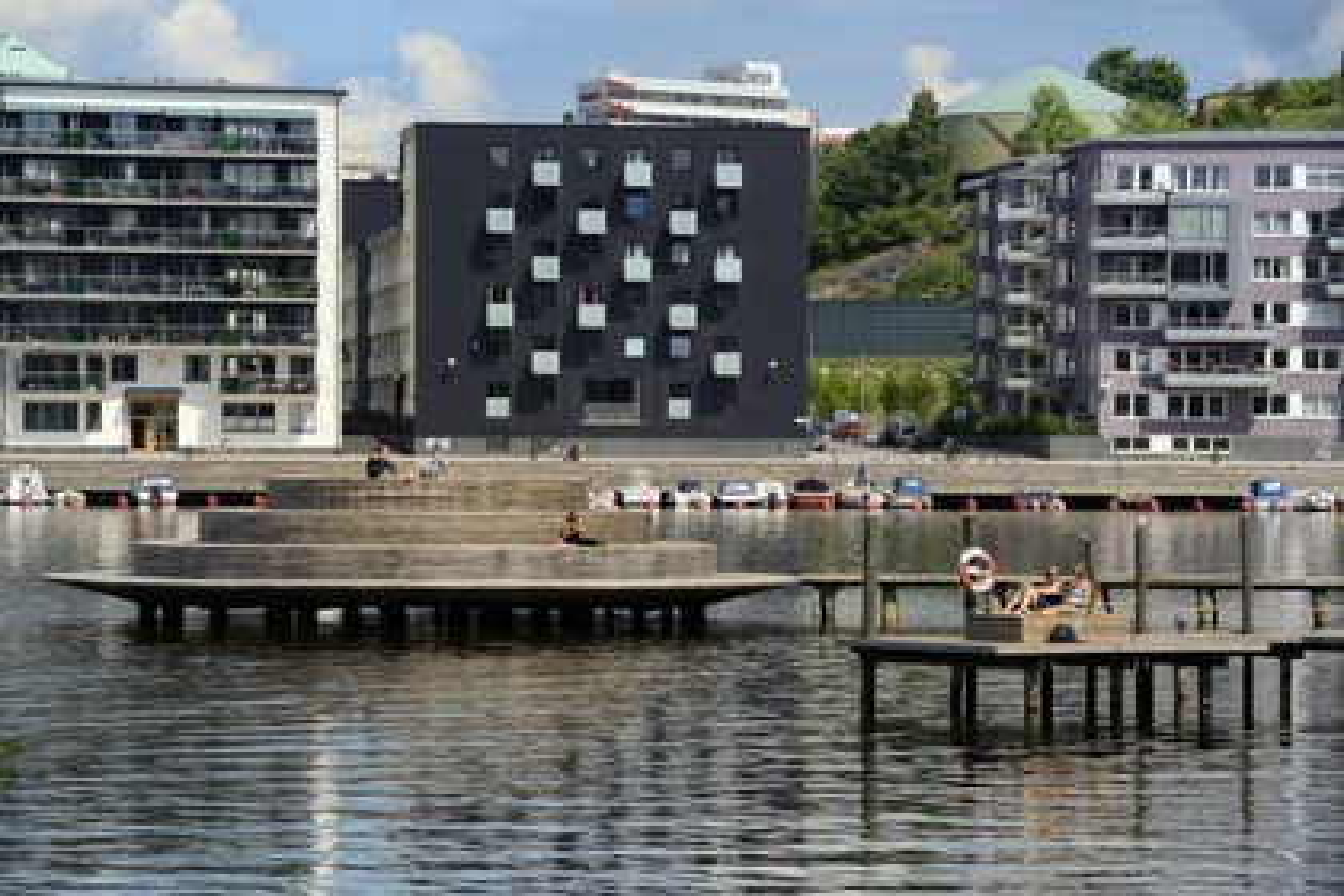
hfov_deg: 12.5
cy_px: 448
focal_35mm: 165
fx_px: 6160
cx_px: 672
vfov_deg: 8.3
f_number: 10
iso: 200
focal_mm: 165
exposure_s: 1/320
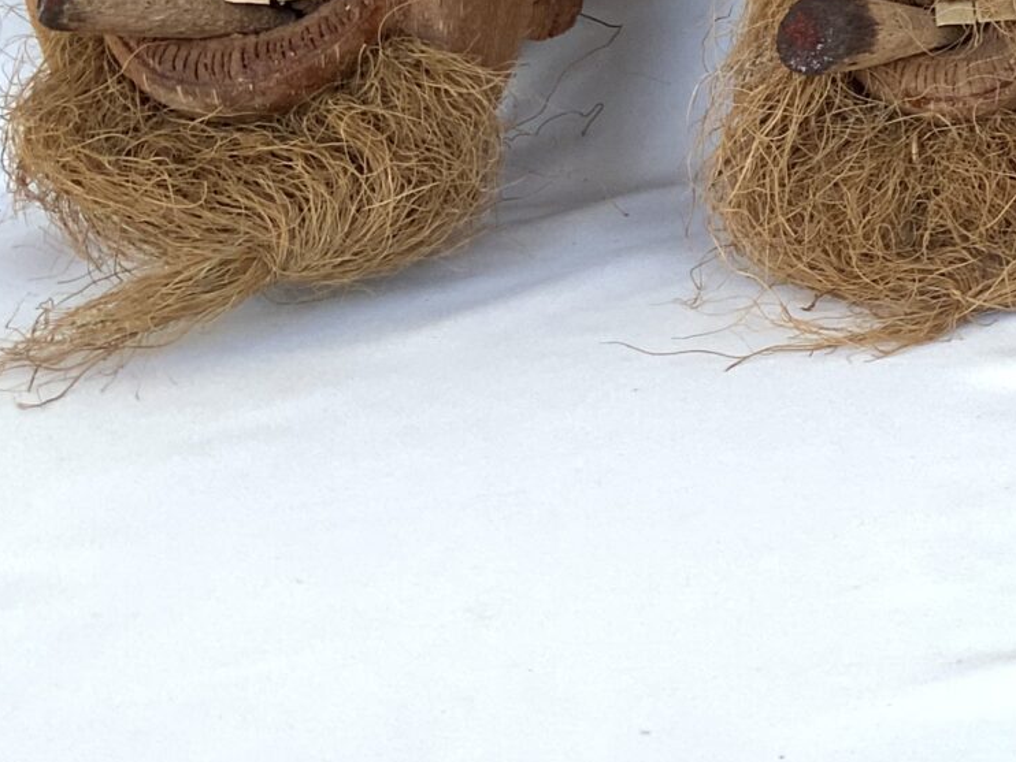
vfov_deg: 14.5
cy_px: -60
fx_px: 2936
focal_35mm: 100
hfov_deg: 17.1
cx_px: 1657
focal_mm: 3
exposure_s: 1/122
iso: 25
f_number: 1.8
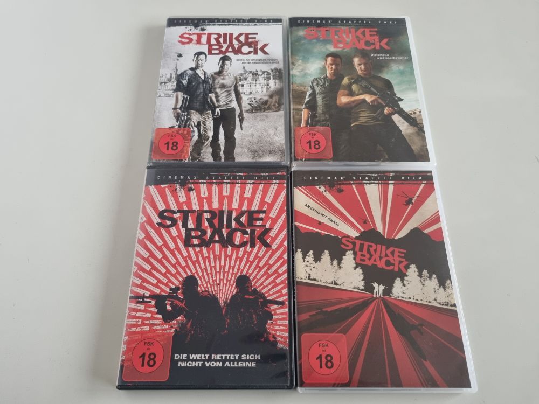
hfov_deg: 67.3
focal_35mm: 26
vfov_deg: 53.1
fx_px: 405
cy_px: 202
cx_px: 270
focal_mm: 5.4
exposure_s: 1/50
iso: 400
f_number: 1.8
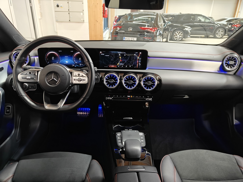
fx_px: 168
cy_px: 91
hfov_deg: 71.6
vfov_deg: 56.8
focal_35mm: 24
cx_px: 122
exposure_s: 1/33
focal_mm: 5.59
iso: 160
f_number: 1.8
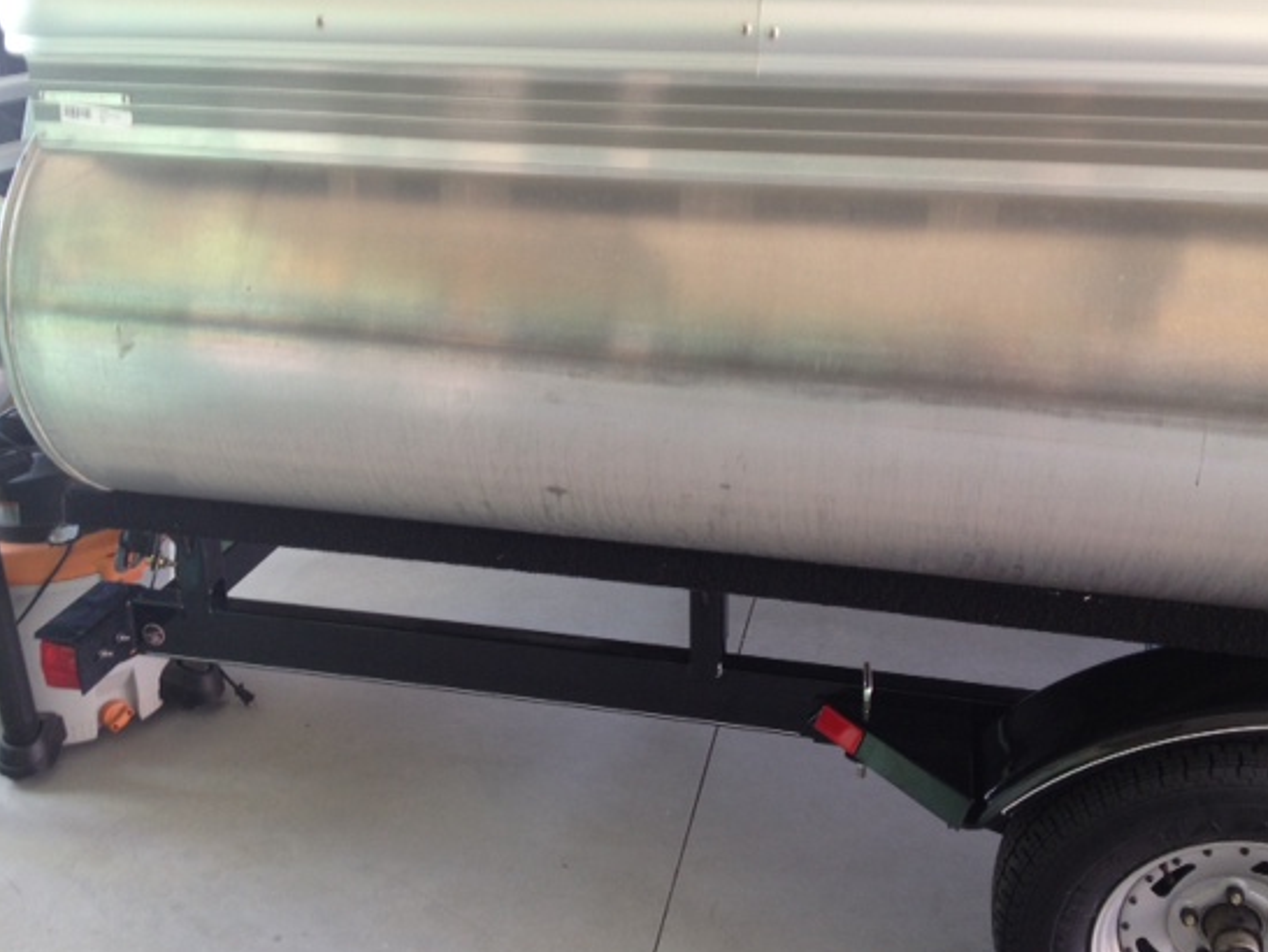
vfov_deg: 35.1
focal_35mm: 41
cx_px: 611
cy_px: 427
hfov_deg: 45.7
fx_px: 1503
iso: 64
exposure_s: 1/20
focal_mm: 4.28
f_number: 2.4
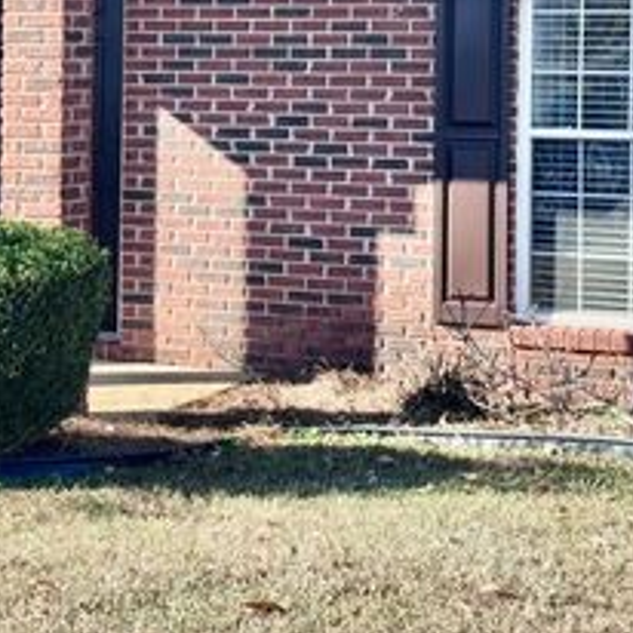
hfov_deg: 16.7
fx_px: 2131
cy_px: 69
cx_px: 104
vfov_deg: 16.7
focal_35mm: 103
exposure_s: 1/1305
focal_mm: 6.86
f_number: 1.78
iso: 64
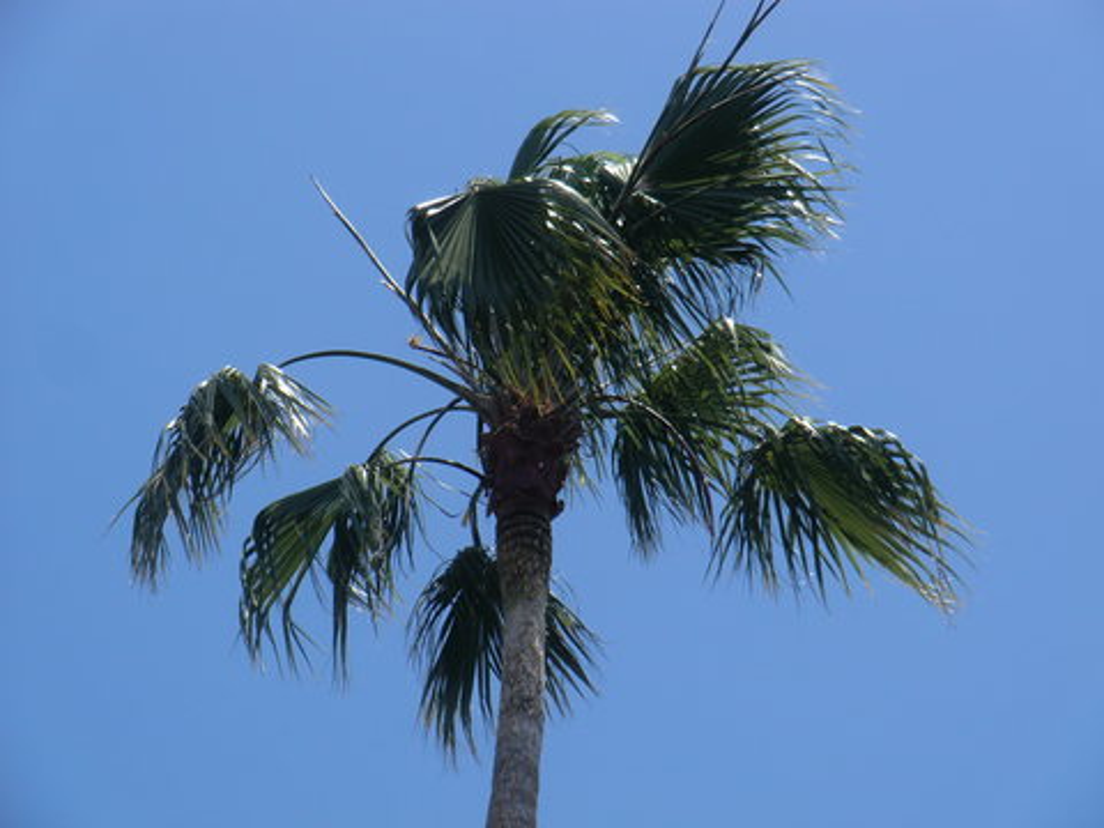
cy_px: 414
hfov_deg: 18.7
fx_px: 3349
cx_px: 552
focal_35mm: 105
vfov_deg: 14.1
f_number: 5
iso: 64
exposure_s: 1/500
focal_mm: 18.8
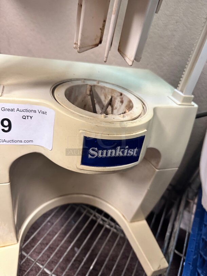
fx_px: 191
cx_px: 104
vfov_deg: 71.6
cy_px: 138
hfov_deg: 56.8
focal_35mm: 24
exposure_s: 1/60
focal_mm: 6.86
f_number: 1.78
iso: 320
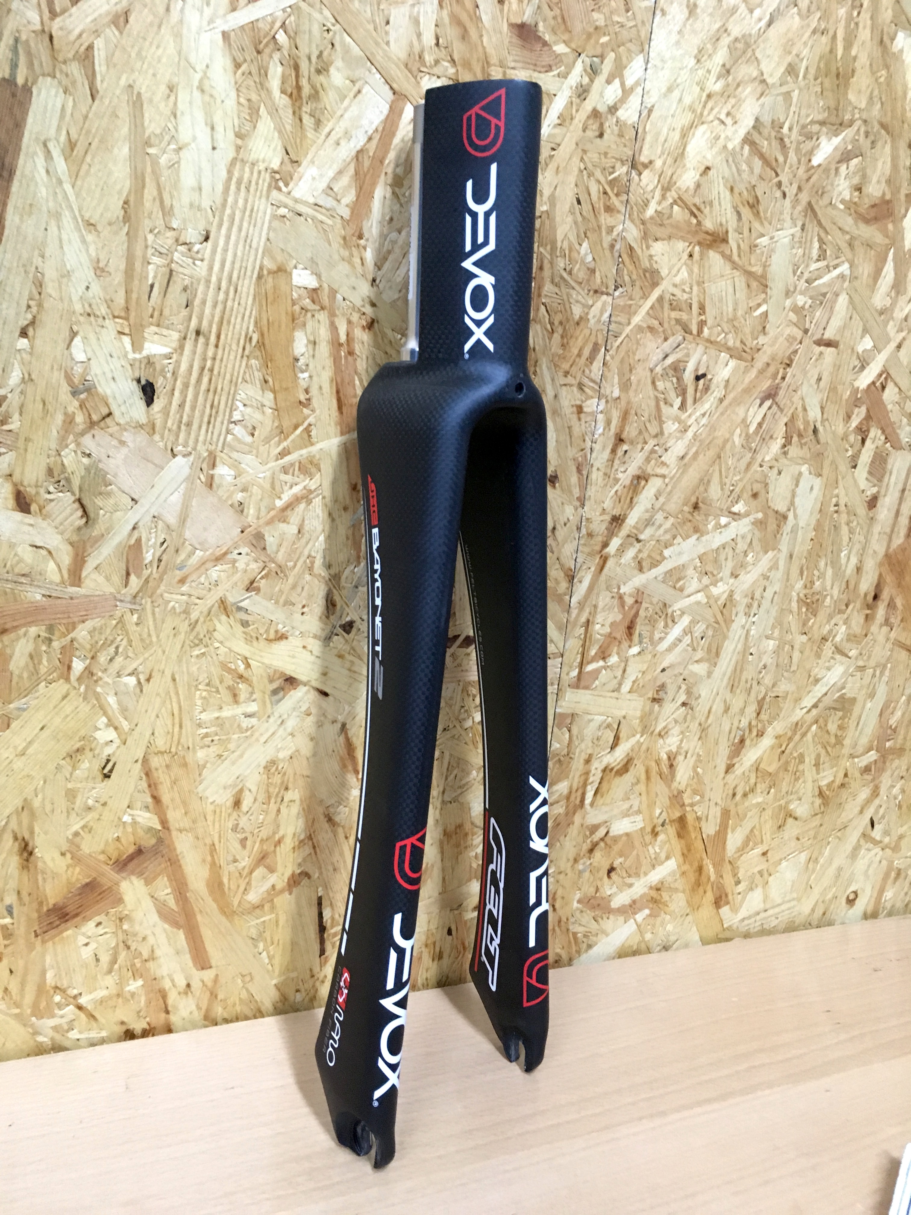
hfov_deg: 48.2
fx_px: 1018
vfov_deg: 61.7
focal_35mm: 29
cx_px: 456
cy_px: 608
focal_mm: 4.15
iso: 200
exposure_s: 1/33
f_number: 2.2
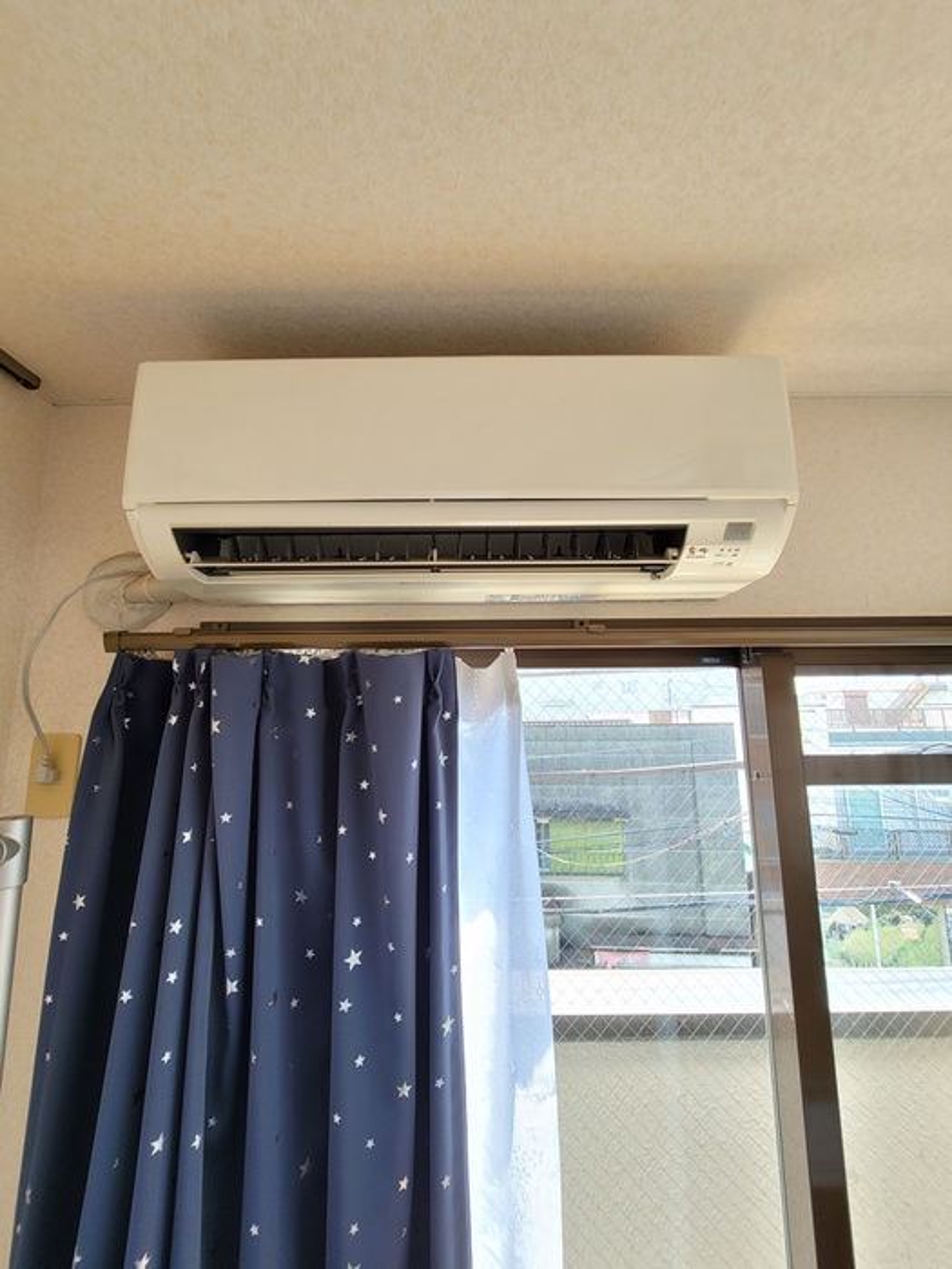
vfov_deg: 106.2
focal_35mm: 13
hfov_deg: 89.9
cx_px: 476
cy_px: 634
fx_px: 477
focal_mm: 2.2
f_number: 2.2
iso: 64
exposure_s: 1/50
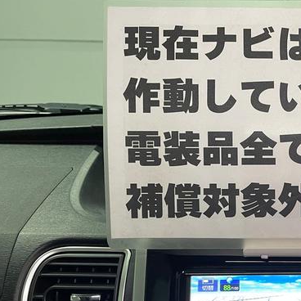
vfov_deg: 34.8
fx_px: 472
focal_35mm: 48
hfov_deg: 32.6
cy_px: 214
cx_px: 299
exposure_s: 1/60
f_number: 1.6
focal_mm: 4.2
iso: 125
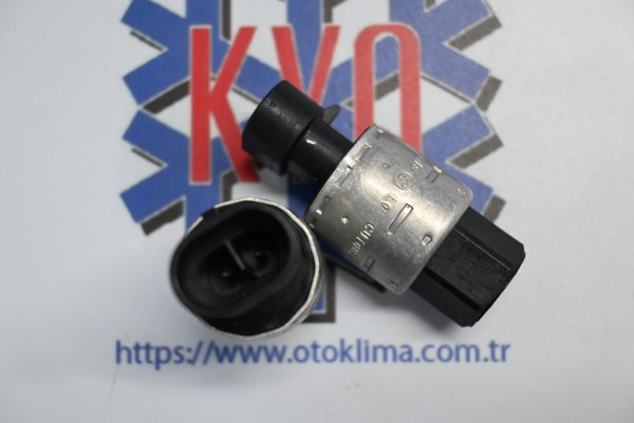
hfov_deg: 36.9
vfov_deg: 25.1
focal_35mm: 54
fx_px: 951
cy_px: 212
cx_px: 317
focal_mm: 36
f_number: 5.3
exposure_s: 1/125
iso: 1400
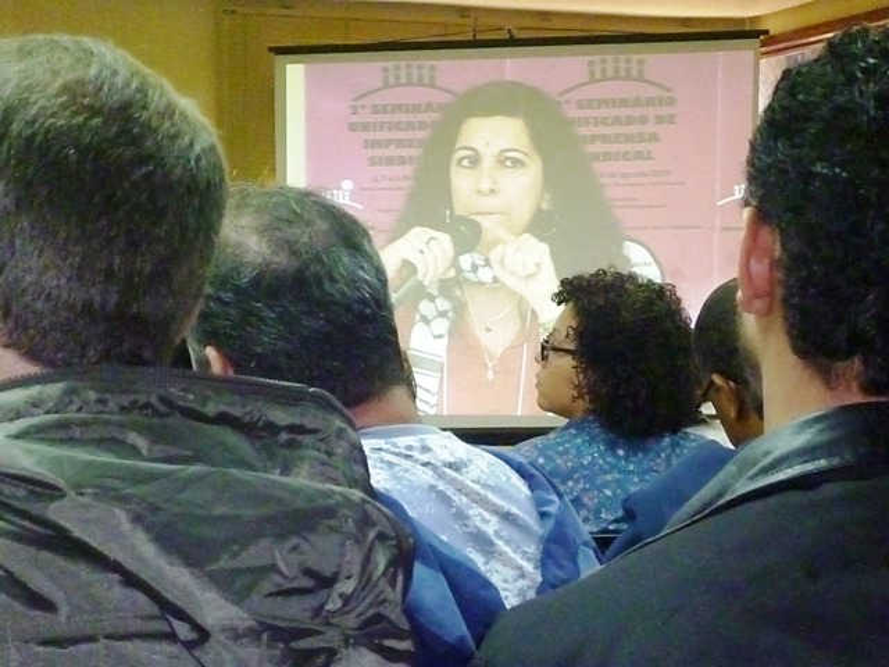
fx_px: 2876
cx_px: 444
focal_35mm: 112
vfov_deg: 13.2
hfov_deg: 17.6
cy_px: 334
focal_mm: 20
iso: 3200
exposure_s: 1/60
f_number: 6.5
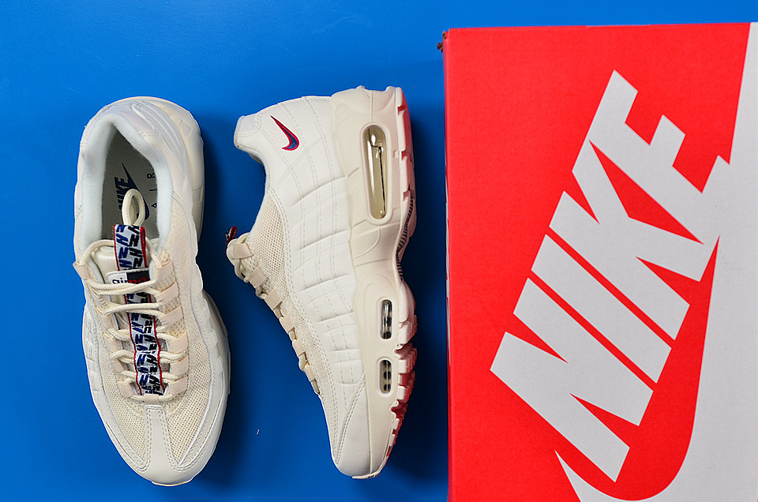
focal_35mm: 56
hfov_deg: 35.6
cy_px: 280
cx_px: 442
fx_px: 1177
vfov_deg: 24.1
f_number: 5
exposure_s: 1/125
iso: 125
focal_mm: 28
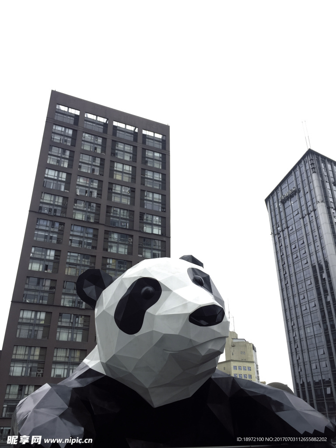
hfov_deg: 48.2
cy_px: 224
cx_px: 168
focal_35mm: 29
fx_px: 375
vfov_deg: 61.7
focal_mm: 4.15
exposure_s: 1/618
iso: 32
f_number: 2.2
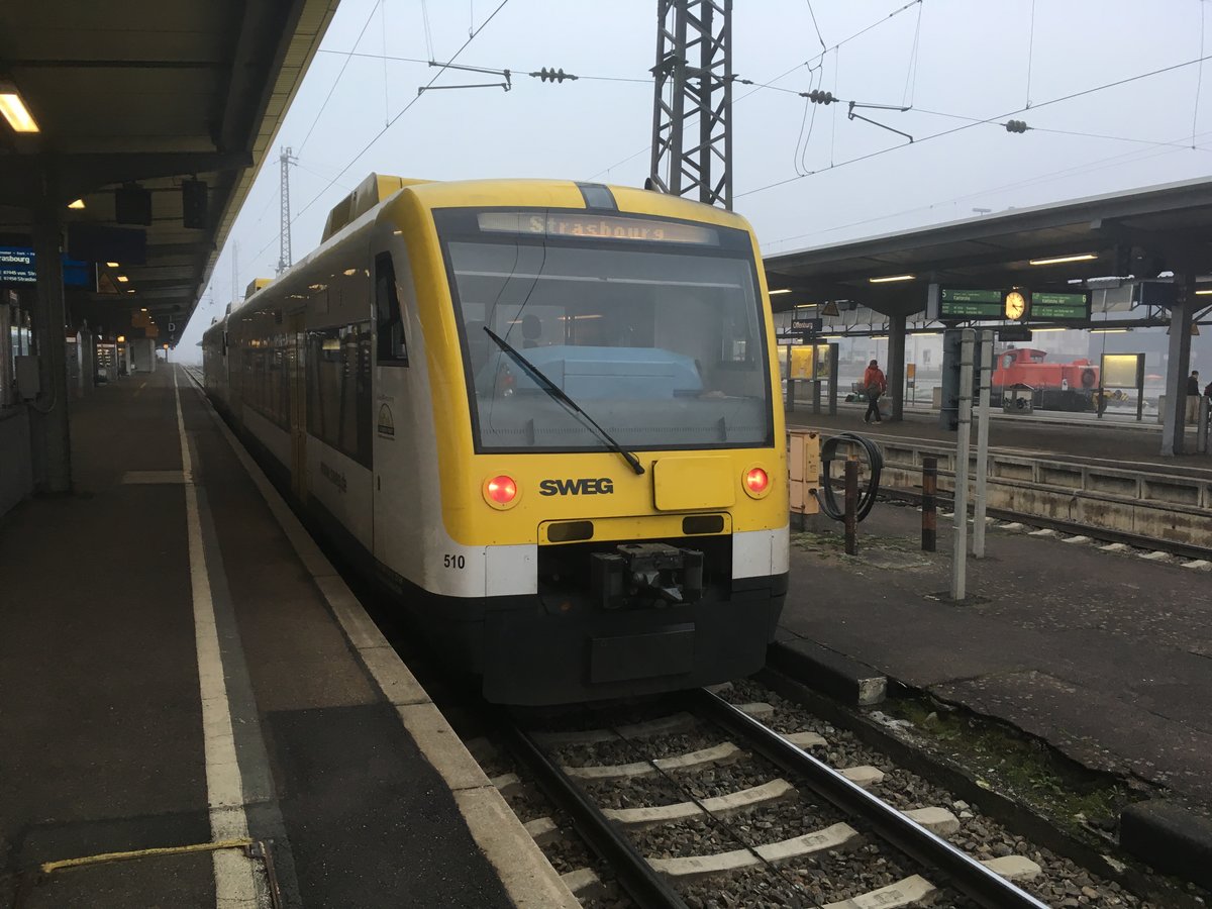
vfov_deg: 48.2
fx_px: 1015
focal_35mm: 29
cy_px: 454
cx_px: 606
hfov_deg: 61.7
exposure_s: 1/33
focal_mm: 4.15
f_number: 2.2
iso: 32
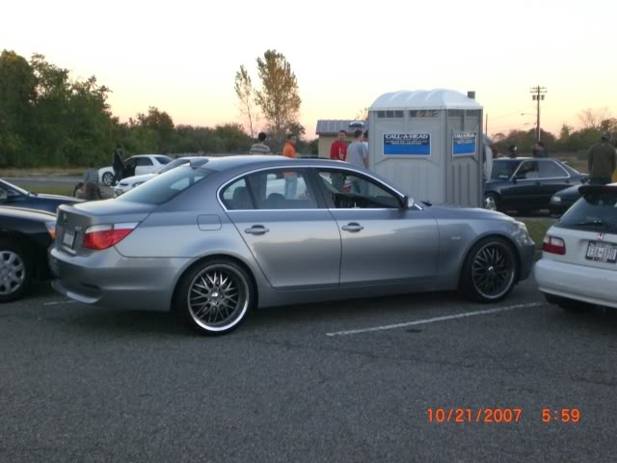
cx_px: 308
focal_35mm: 51
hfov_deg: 37.5
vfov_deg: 28.6
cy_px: 232
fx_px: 909
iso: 200
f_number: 3.6
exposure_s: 1/125
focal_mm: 8.44
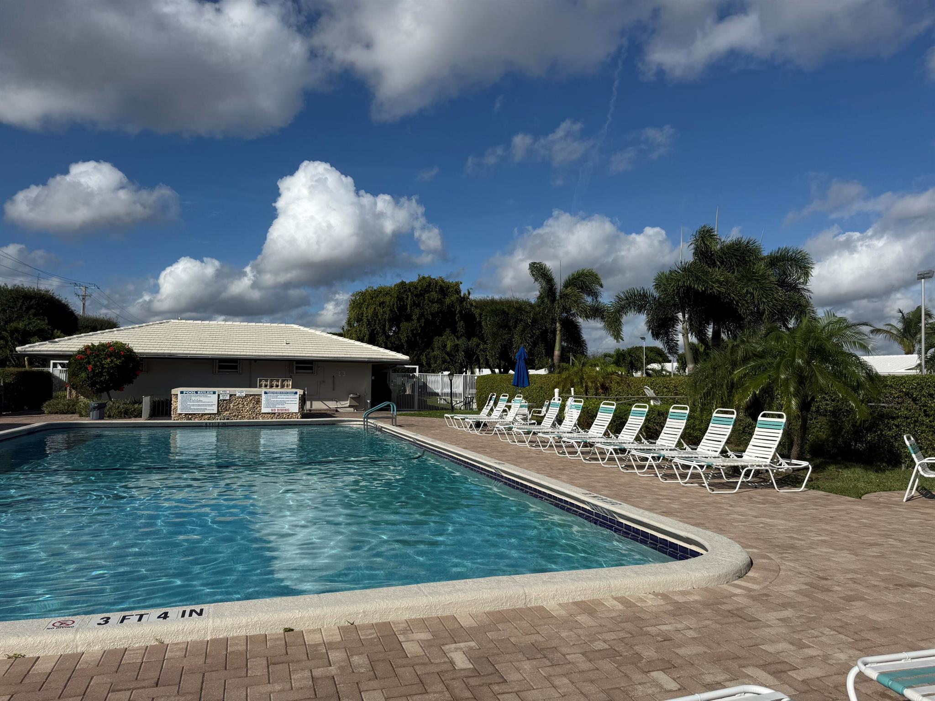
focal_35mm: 24
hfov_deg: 71.6
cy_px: 350
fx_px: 648
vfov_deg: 56.8
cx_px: 468
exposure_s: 1/10309
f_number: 1.78
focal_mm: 6.76
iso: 80
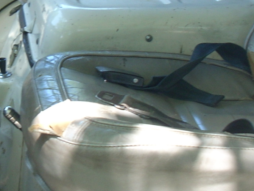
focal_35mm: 113
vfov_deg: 13.0
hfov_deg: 17.0
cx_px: -3
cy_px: 22
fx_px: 829
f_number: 2.8
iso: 64
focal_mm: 6.2
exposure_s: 1/48.3
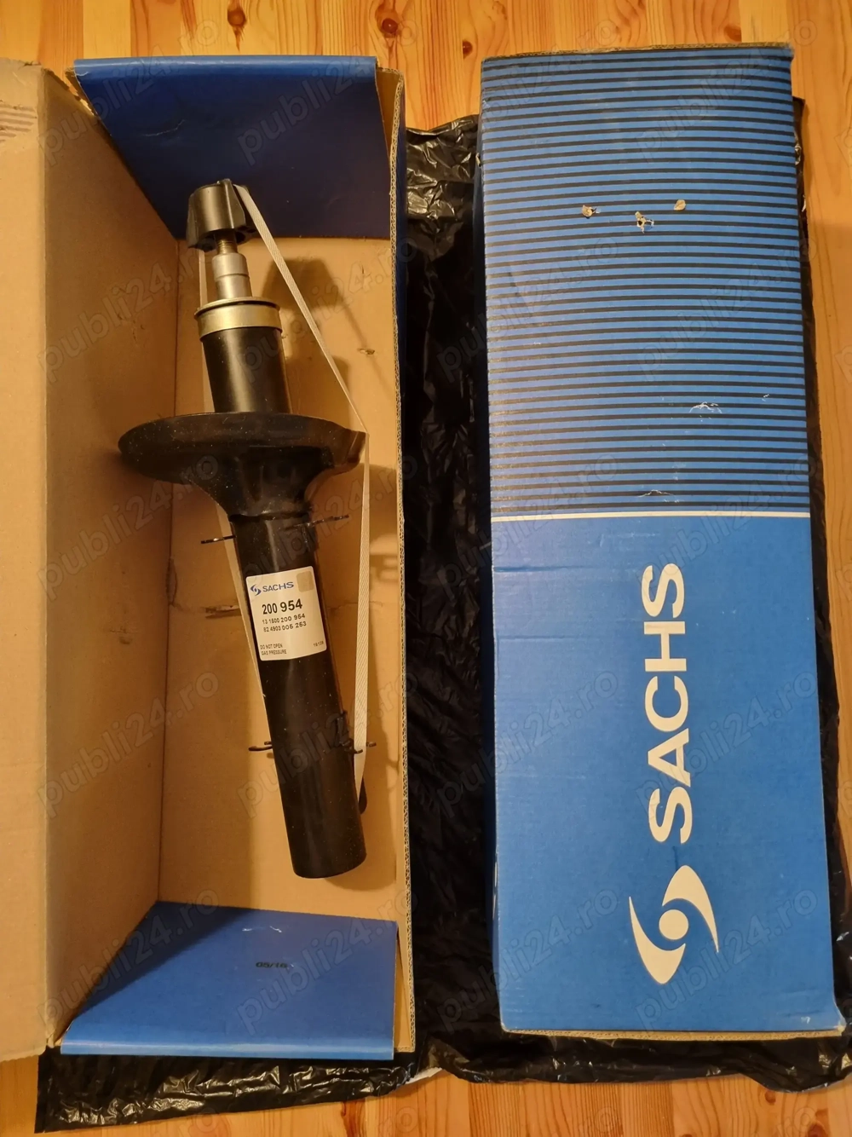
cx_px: 426
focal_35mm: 26
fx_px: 854
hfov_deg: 53.0
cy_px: 568
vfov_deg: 67.3
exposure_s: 1/40
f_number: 1.8
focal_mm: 5.4
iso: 500
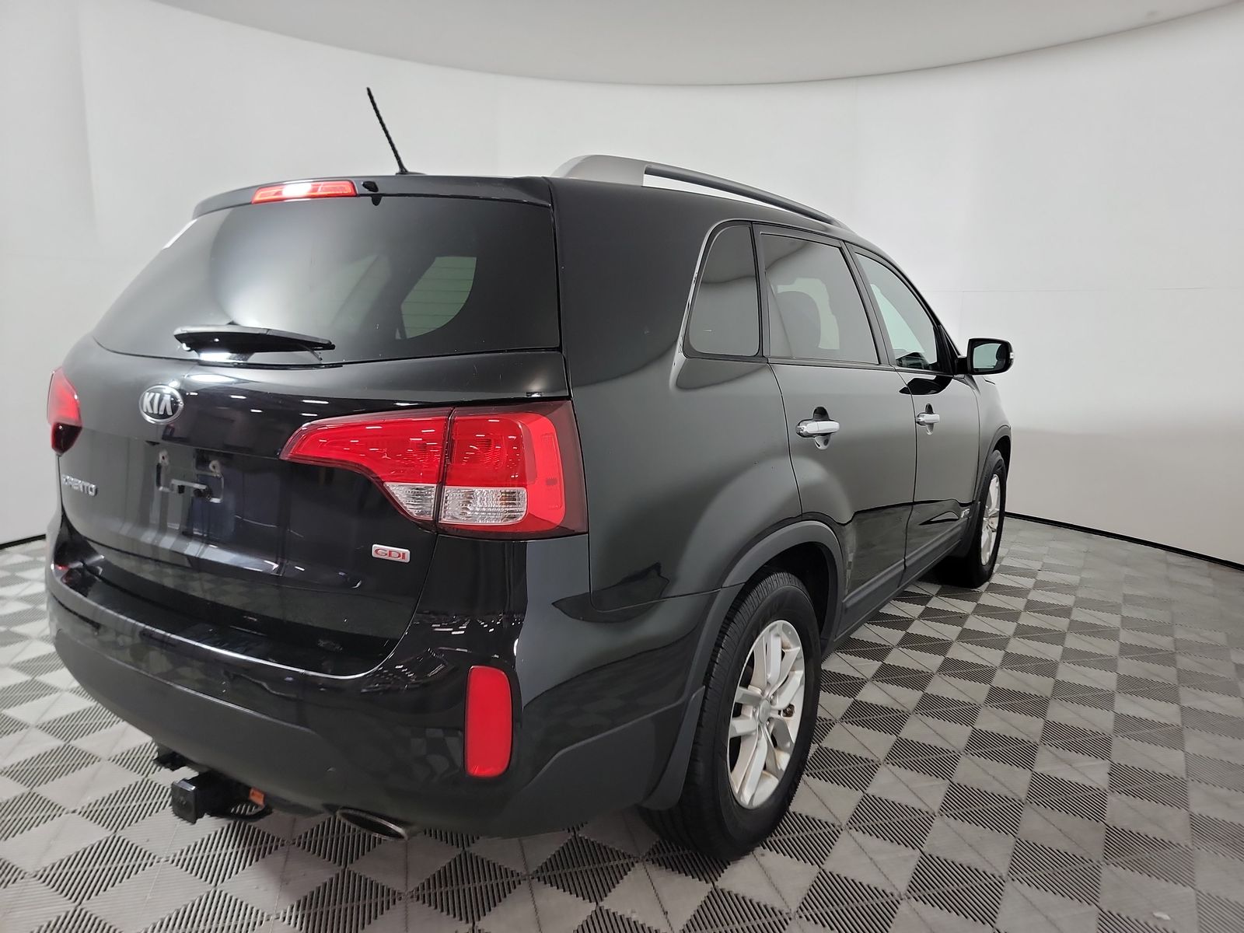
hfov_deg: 71.6
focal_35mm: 24
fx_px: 862
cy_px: 466
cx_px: 622
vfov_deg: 56.8
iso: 389
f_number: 1.8
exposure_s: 1/59
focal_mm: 6.7
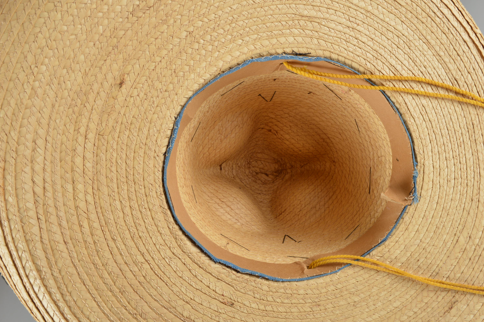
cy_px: 161
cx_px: 242
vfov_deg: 34.1
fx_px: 524
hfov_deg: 49.6
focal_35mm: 39
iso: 100
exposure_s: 1/125
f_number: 11
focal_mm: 26
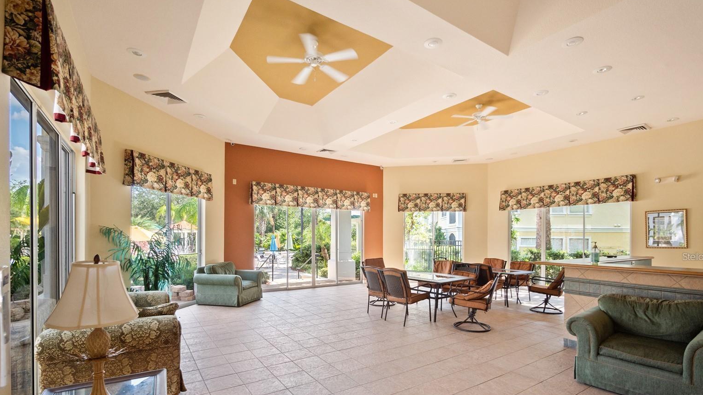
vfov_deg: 65.6
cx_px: 357
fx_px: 298
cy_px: 256
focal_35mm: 16
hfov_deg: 99.4
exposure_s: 1/60
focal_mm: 7
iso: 250
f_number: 4
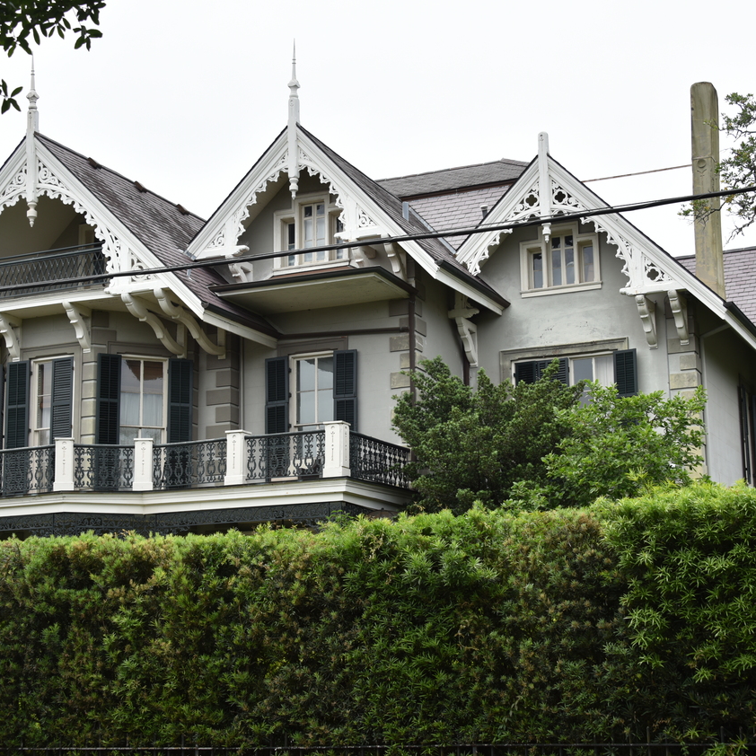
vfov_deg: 27.7
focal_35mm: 62
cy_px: 382
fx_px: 1532
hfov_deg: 27.7
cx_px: 391
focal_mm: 48
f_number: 8
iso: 100
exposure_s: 1/250
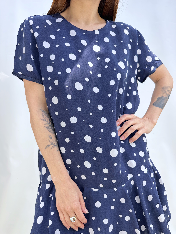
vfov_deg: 71.6
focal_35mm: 24
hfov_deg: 56.8
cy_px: 117
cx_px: 88
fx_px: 163
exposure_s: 1/228
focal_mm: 6.86
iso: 64
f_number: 1.78
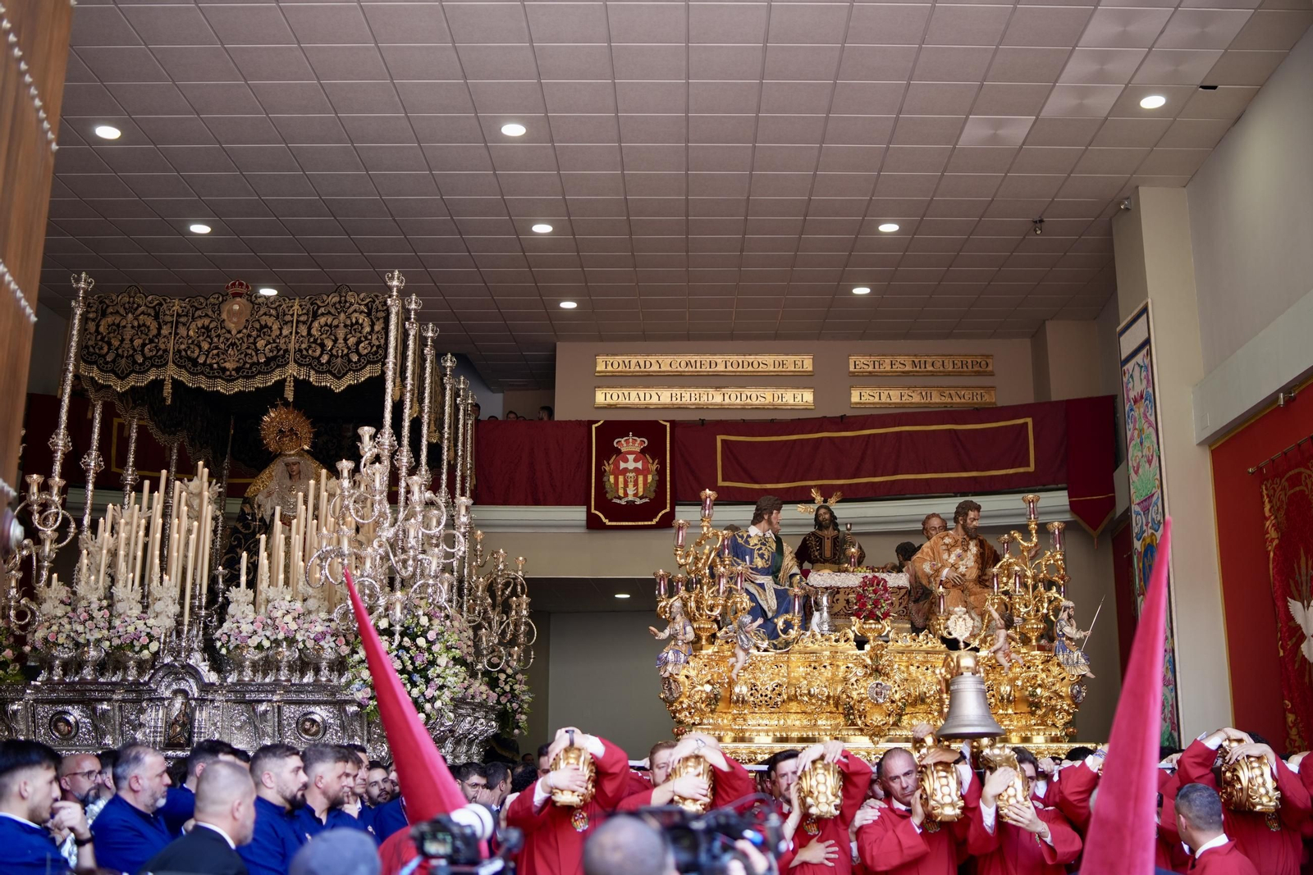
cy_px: 438
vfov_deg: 37.9
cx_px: 656
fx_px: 1277
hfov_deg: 54.4
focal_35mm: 35
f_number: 4
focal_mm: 35
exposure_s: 1/200
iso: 200
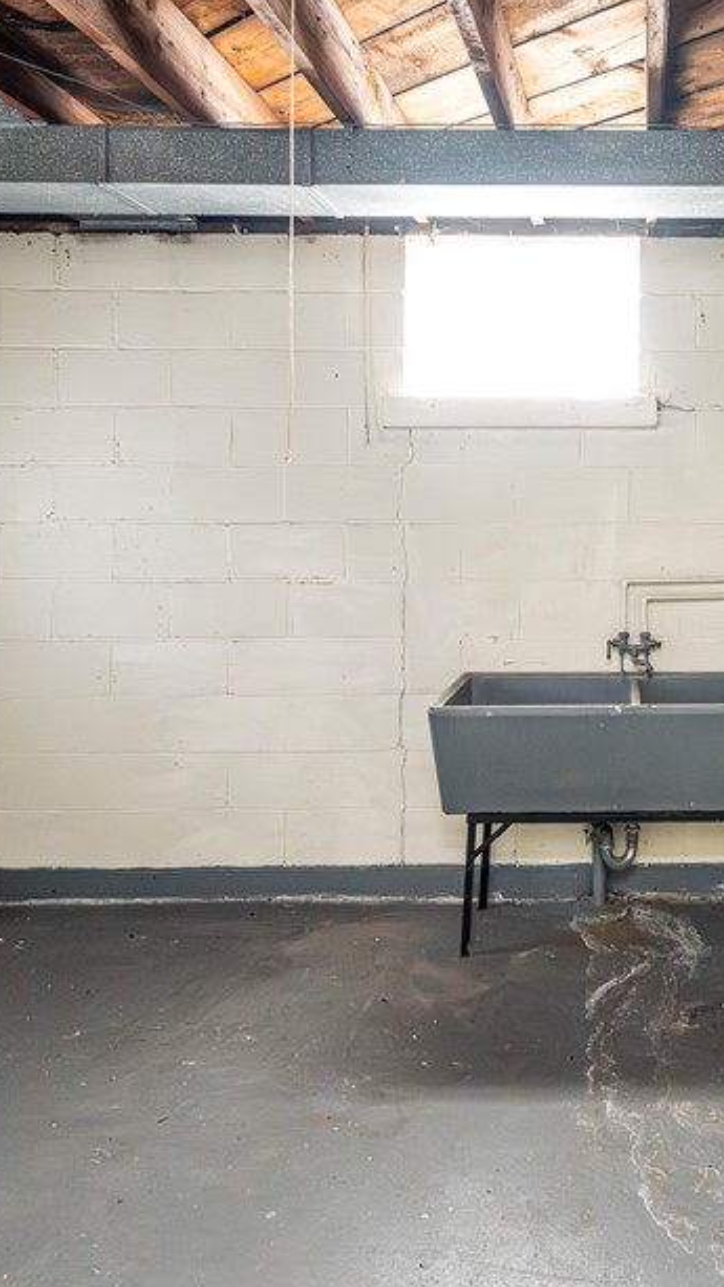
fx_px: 887
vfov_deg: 71.5
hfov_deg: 40.4
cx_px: 675
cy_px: 553
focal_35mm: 26
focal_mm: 14
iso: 6400
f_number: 8
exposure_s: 1/200
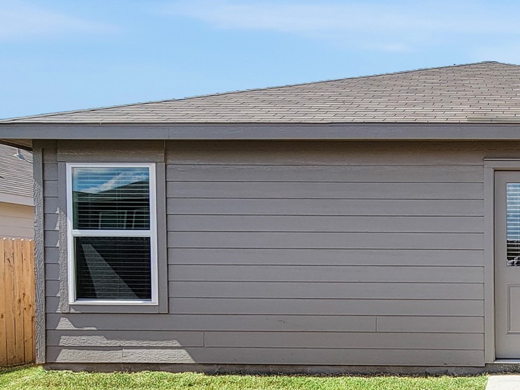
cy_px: 378
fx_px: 496
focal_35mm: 33
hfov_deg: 47.5
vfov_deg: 38.7
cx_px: 501
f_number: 2.2
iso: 50
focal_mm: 2.2
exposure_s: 1/1800
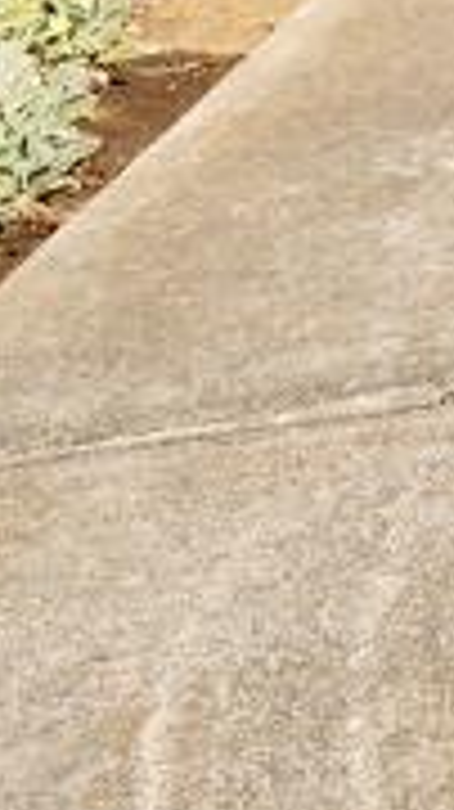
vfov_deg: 14.7
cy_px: -763
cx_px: 2351
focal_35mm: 122
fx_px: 2616
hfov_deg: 6.0
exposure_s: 1/80
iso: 100
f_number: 9
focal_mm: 14
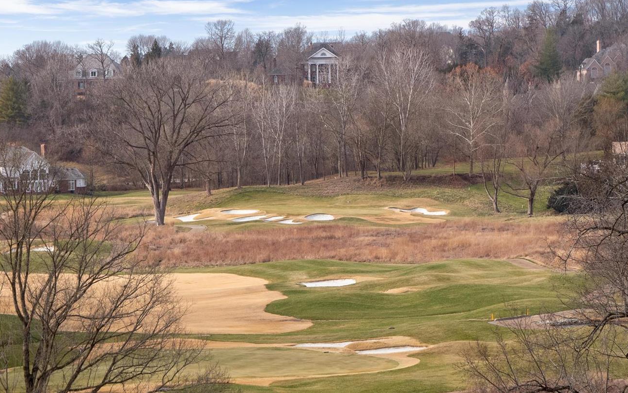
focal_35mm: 151
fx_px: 2584
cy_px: 186
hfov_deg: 13.8
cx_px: 245
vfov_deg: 8.7
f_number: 6.3
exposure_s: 1/640
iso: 400
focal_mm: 60
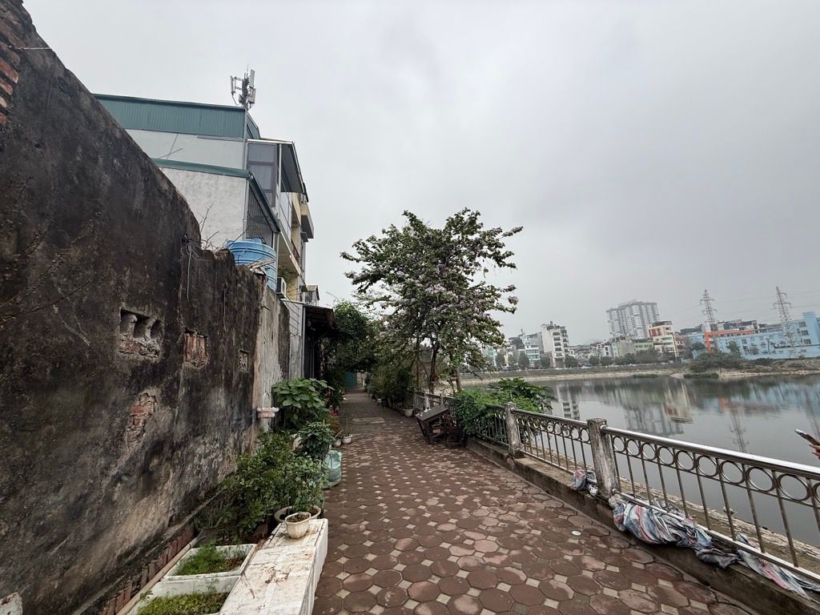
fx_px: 332
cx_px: 410
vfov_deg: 85.7
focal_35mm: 14
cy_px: 308
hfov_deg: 102.1
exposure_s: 1/1235
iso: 50
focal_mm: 2.22
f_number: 2.2
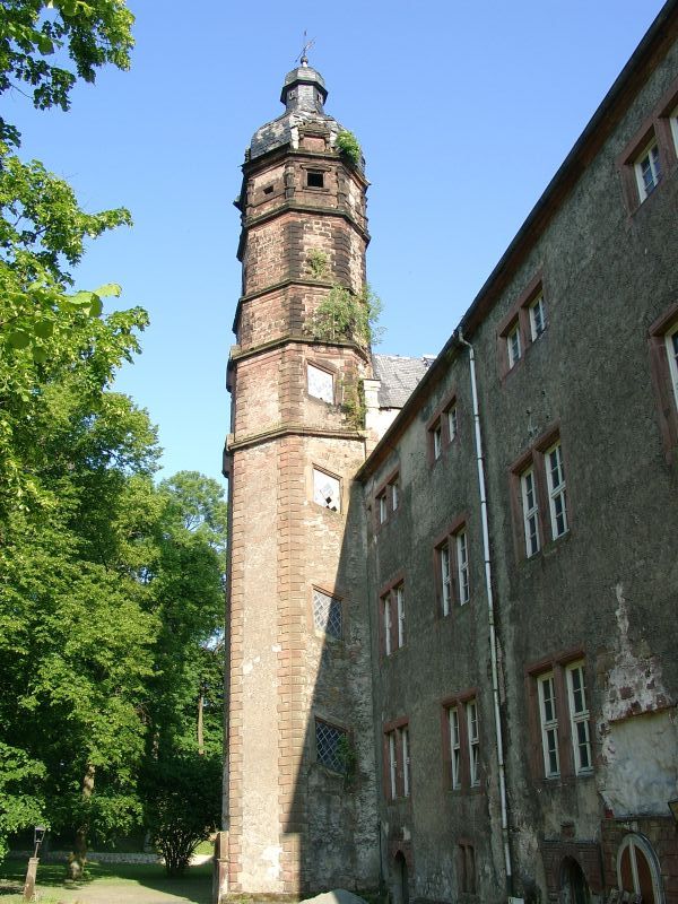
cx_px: 339
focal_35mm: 34
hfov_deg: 41.8
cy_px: 452
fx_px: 888
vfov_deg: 54.0
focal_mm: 7.13
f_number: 4
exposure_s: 1/278
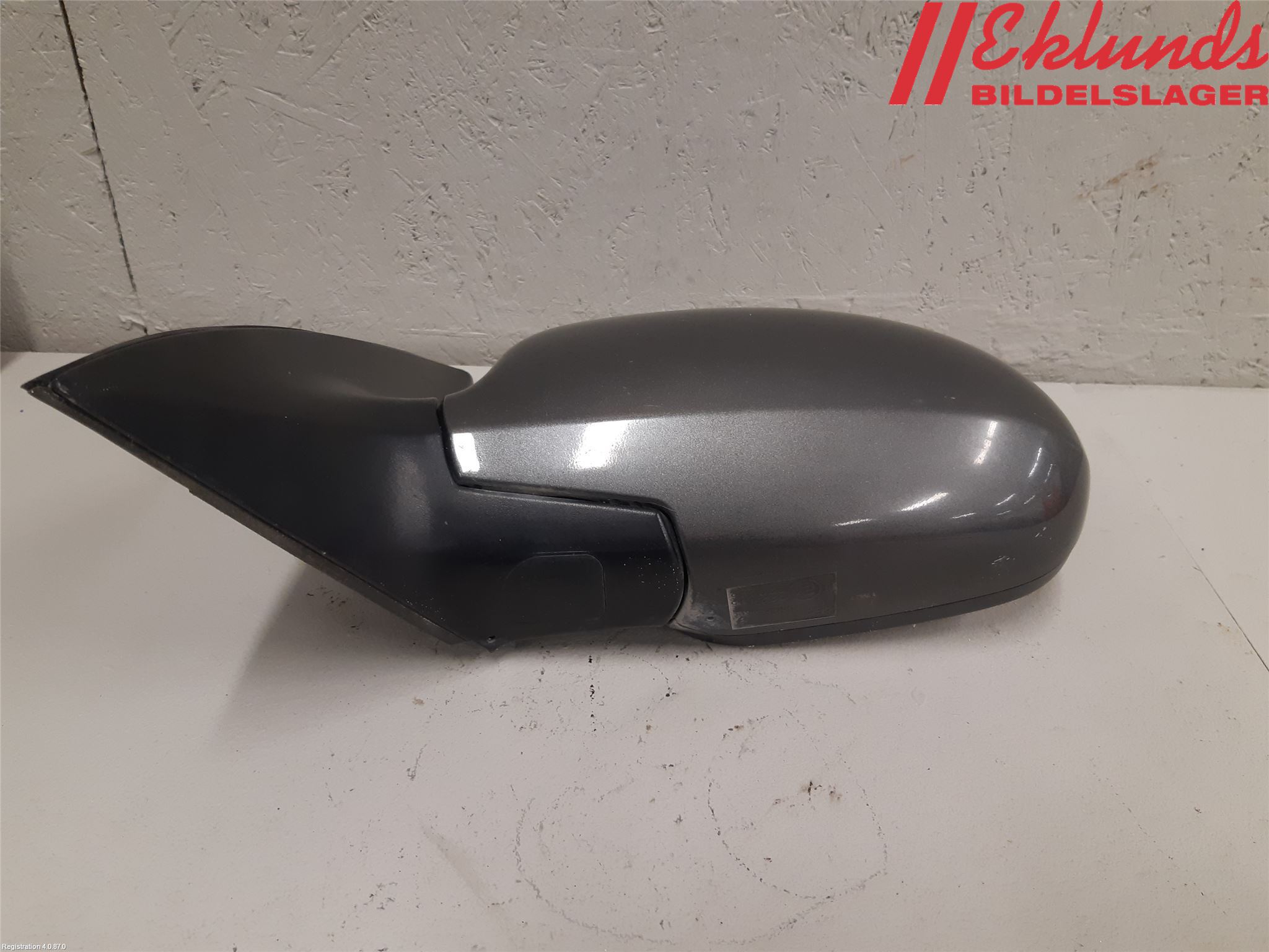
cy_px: 476
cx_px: 634
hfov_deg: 67.3
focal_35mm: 26
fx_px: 953
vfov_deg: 53.1
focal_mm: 3.93
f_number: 1.7
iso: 125
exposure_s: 1/50
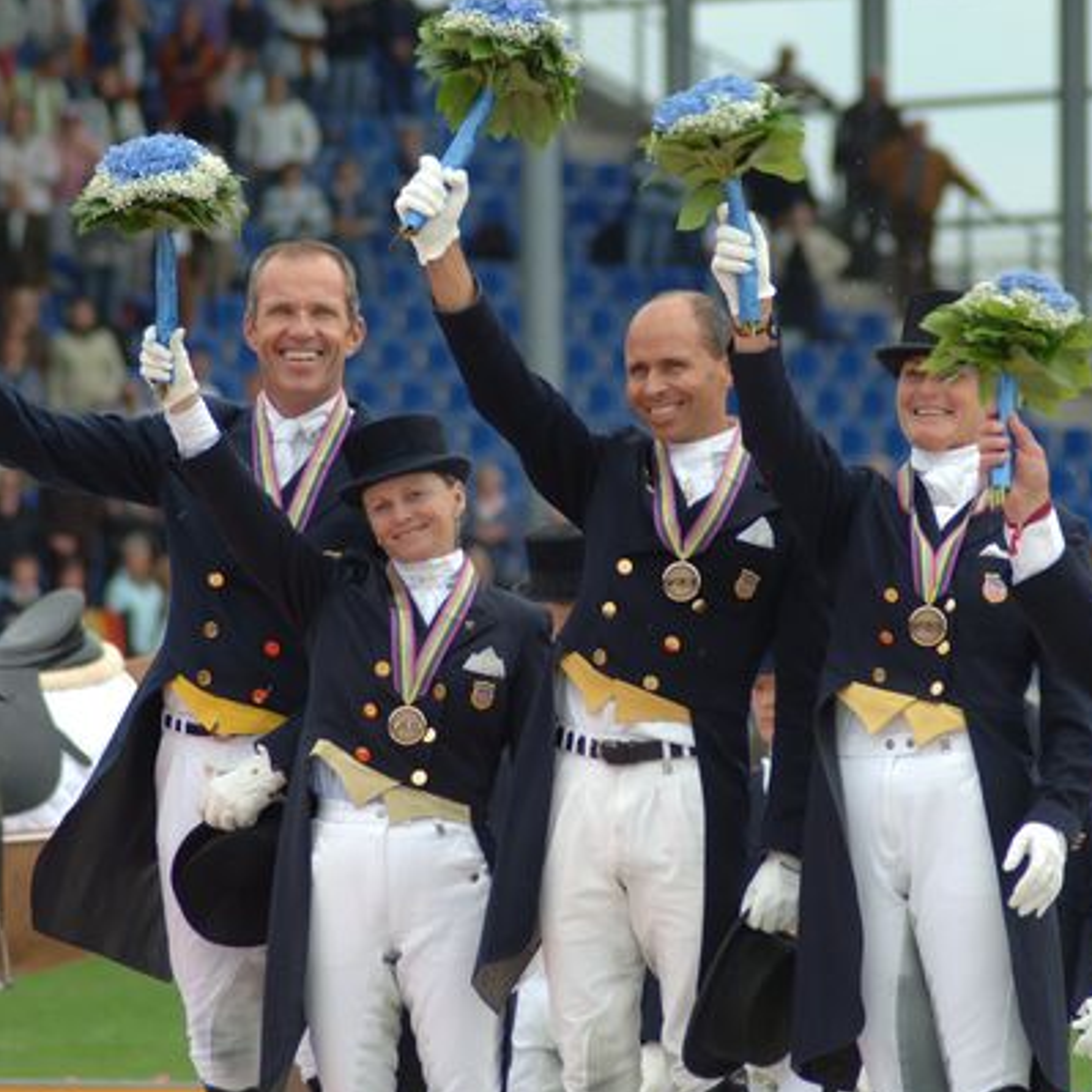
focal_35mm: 388
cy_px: 527
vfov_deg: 4.5
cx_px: 651
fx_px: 13848
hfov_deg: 4.5
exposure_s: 1/250
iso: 200
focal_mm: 190
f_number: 5.6
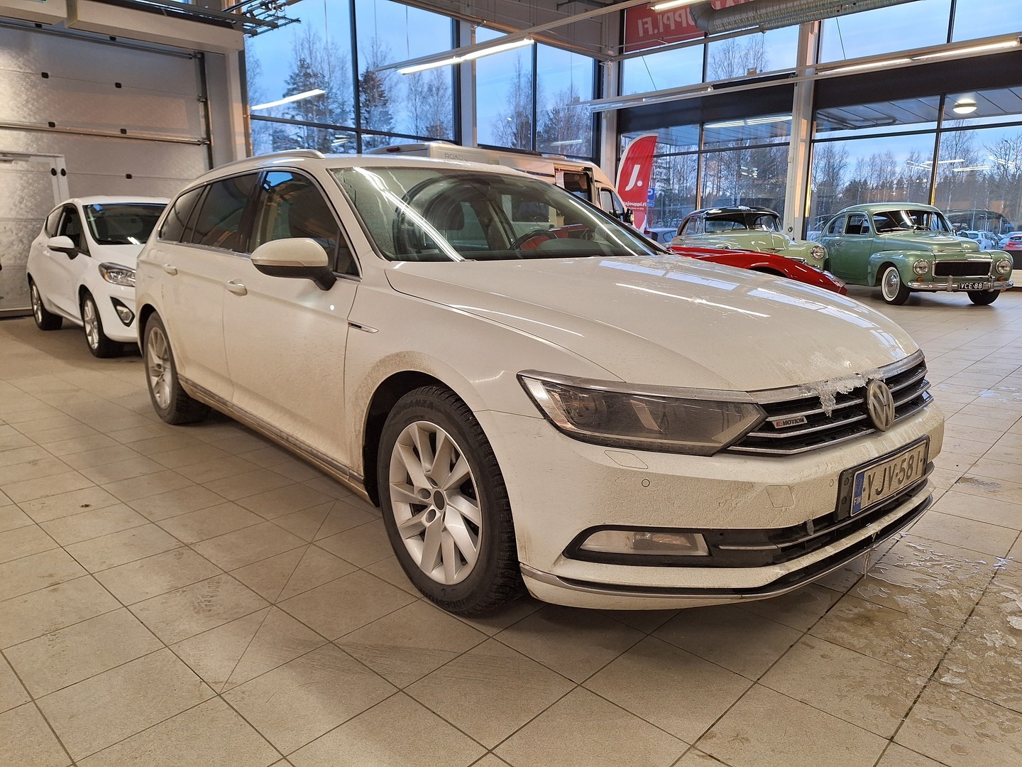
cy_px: 384
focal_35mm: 23
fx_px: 679
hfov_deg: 73.9
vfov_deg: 58.9
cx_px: 511
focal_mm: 5.54
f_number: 1.8
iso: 64
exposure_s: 1/120
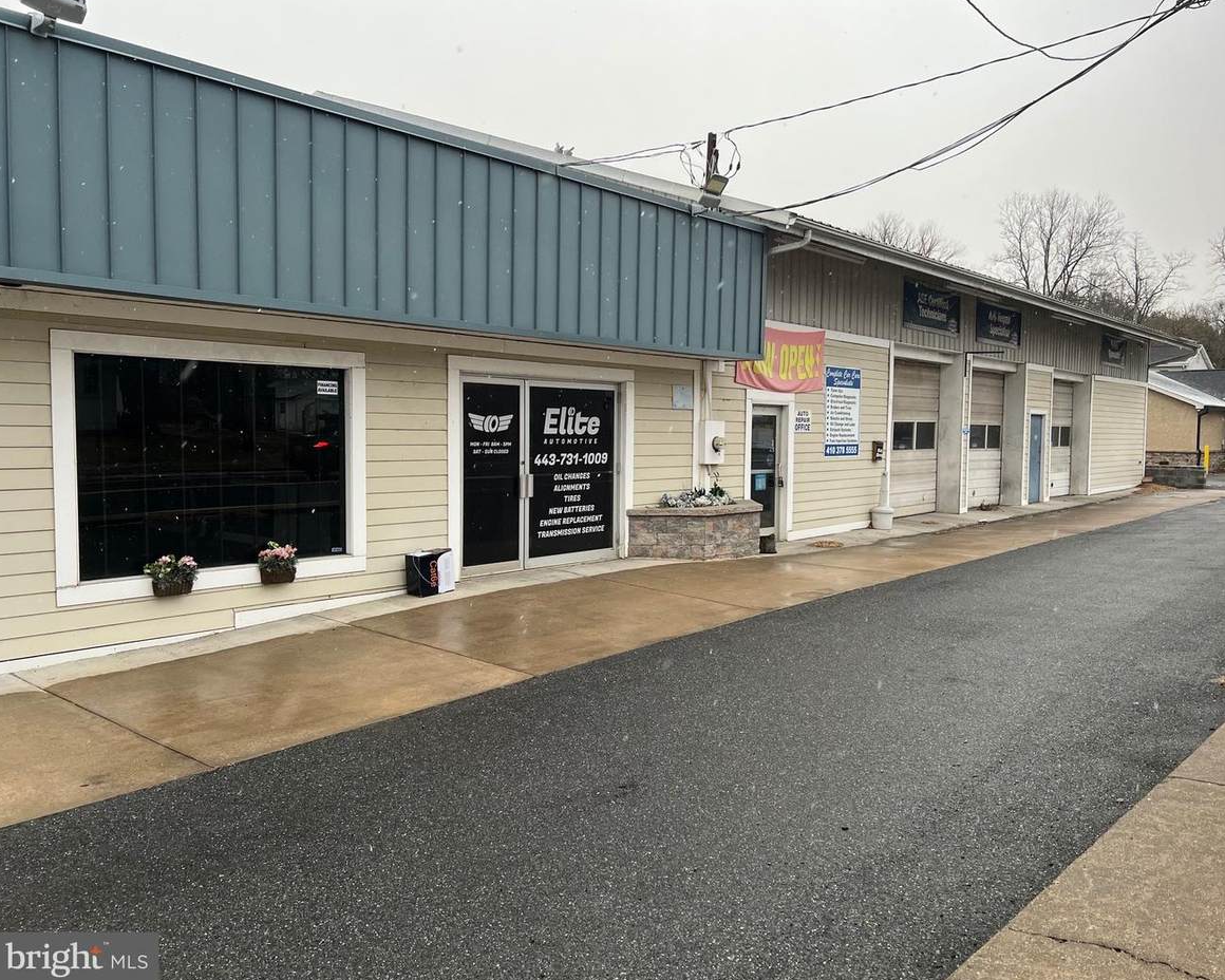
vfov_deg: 51.5
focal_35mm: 28
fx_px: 1015
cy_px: 479
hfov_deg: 62.1
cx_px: 670
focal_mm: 5.7
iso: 125
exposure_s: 1/121
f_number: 1.5
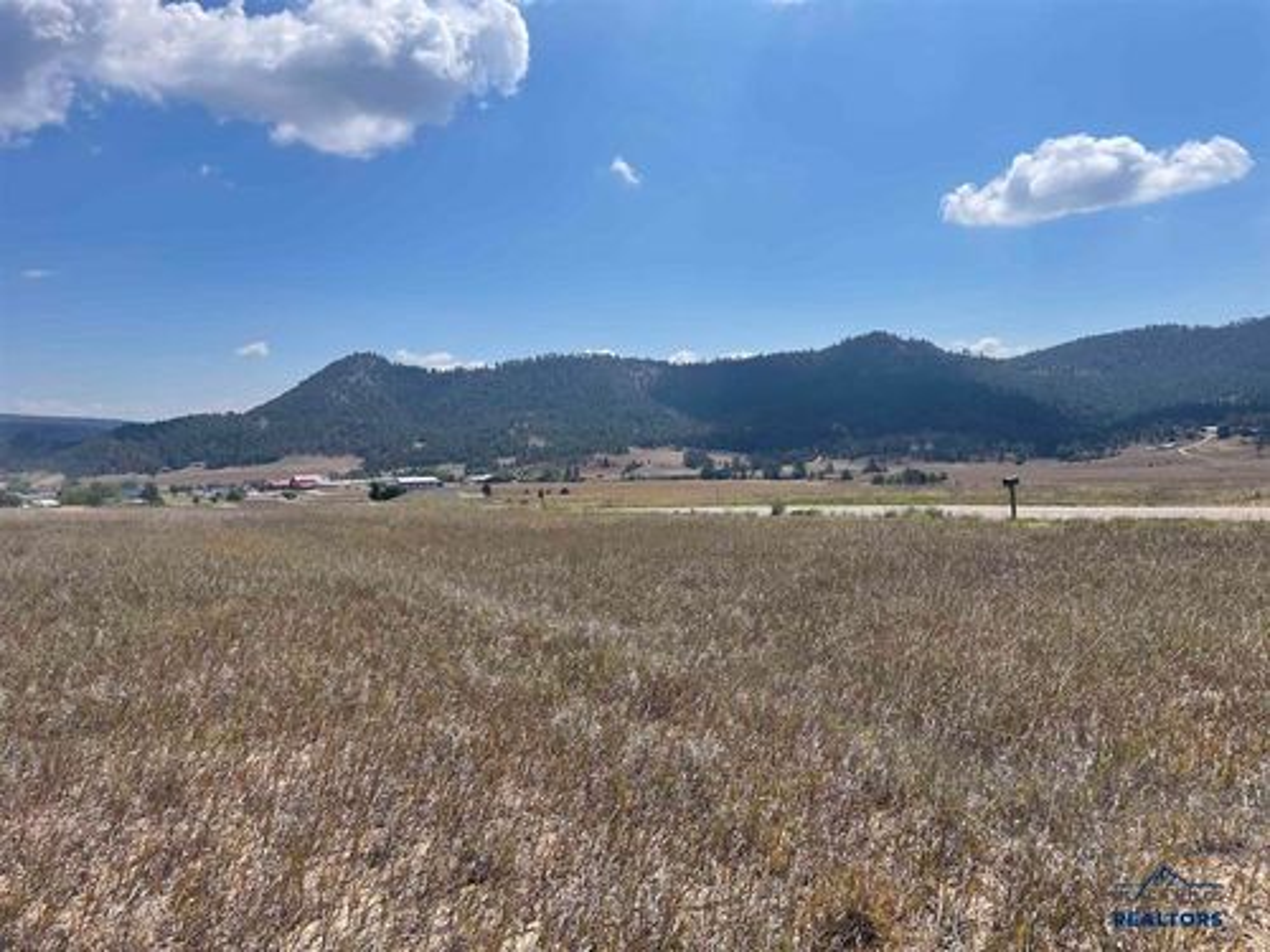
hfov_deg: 67.3
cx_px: 635
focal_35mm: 26
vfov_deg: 53.1
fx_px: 954
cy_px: 476
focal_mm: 4.2
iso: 32
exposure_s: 1/6494
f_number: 1.6
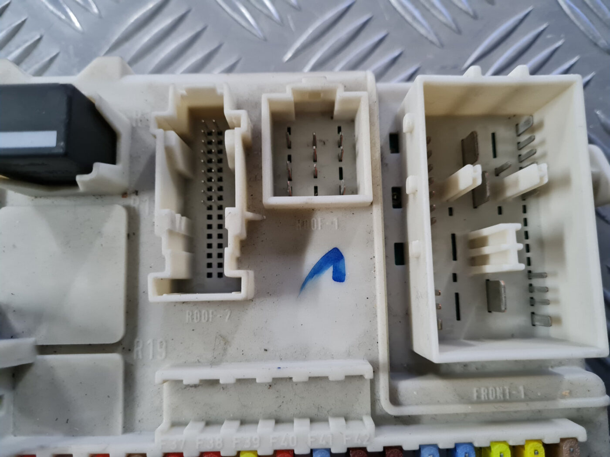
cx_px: 305
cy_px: 228
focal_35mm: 26
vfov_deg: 53.1
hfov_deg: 67.3
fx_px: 458
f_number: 1.8
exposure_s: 1/33
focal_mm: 5.4
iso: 640
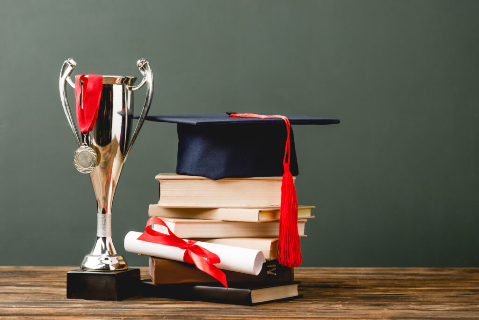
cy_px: 160
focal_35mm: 135
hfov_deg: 15.2
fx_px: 1796
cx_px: 240
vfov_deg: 10.2
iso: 125
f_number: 7.1
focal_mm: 135
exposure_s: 1/200
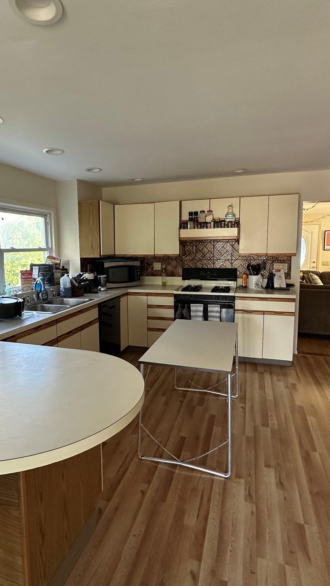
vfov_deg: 83.8
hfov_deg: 53.4
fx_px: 327
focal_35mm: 21
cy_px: 286
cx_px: 141
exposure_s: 1/99
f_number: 2.2
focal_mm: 2.22
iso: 250
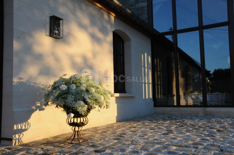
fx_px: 214
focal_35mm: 33
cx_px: 117
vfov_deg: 39.9
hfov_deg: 57.3
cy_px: 78
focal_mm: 22
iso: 2000
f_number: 11
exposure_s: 1/500
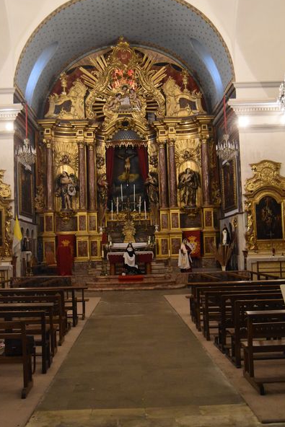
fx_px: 463
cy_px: 207
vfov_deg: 49.5
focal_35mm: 39
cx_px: 125
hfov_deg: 34.2
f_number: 3.5
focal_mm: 22
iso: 5000
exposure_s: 1/60
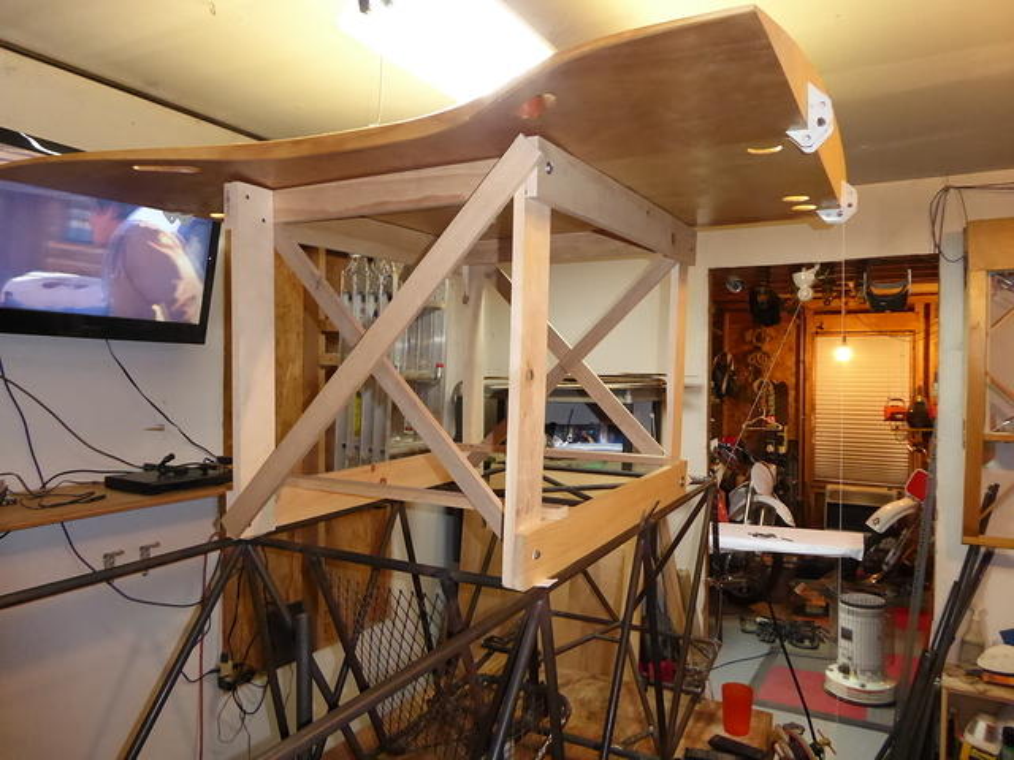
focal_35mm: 25
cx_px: 507
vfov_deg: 54.9
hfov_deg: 69.4
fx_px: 732
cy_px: 380
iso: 800
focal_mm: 4.3
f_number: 3.3
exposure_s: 1/60
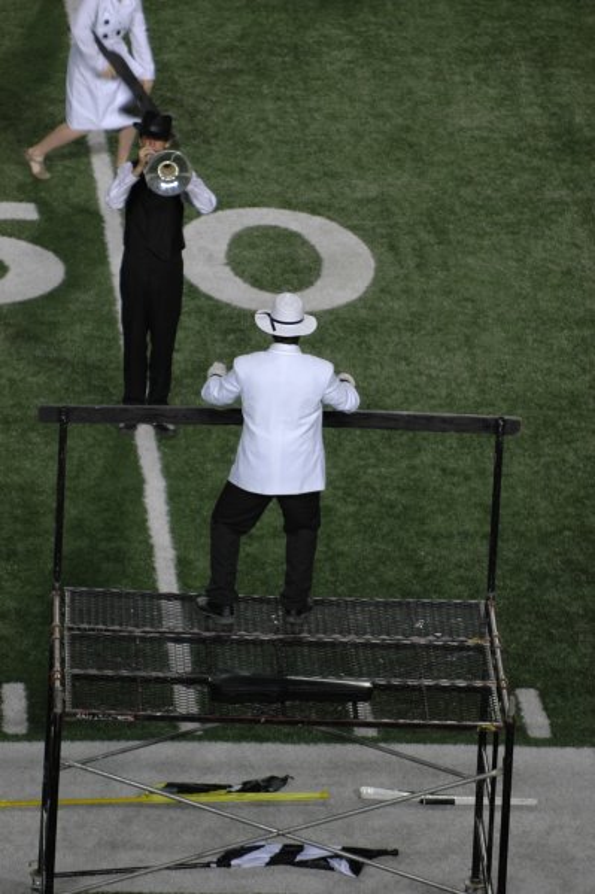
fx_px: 7450
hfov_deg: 4.6
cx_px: 298
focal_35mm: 300
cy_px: 447
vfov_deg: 6.9
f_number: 2.8
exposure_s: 1/60
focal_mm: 200
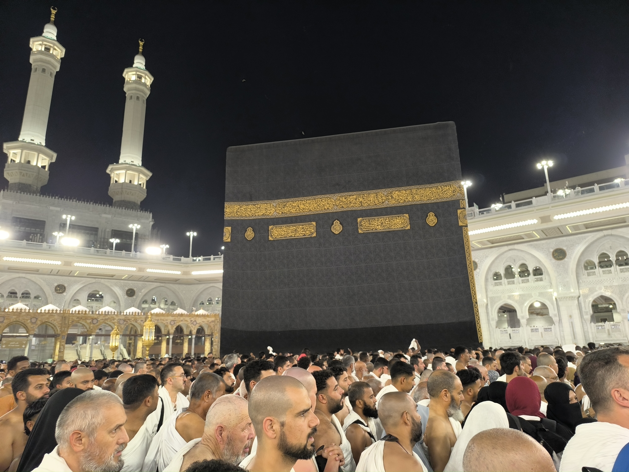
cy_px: 236
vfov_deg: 58.9
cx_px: 314
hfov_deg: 73.9
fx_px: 418
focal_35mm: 23
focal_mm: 6.14
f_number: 1.65
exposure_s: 1/120
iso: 500
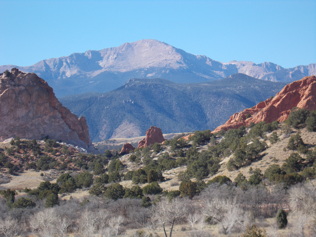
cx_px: 158
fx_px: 1032
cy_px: 118
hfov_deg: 17.4
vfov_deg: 13.1
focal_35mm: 113
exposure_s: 1/160
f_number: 6
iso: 80
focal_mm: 20.1
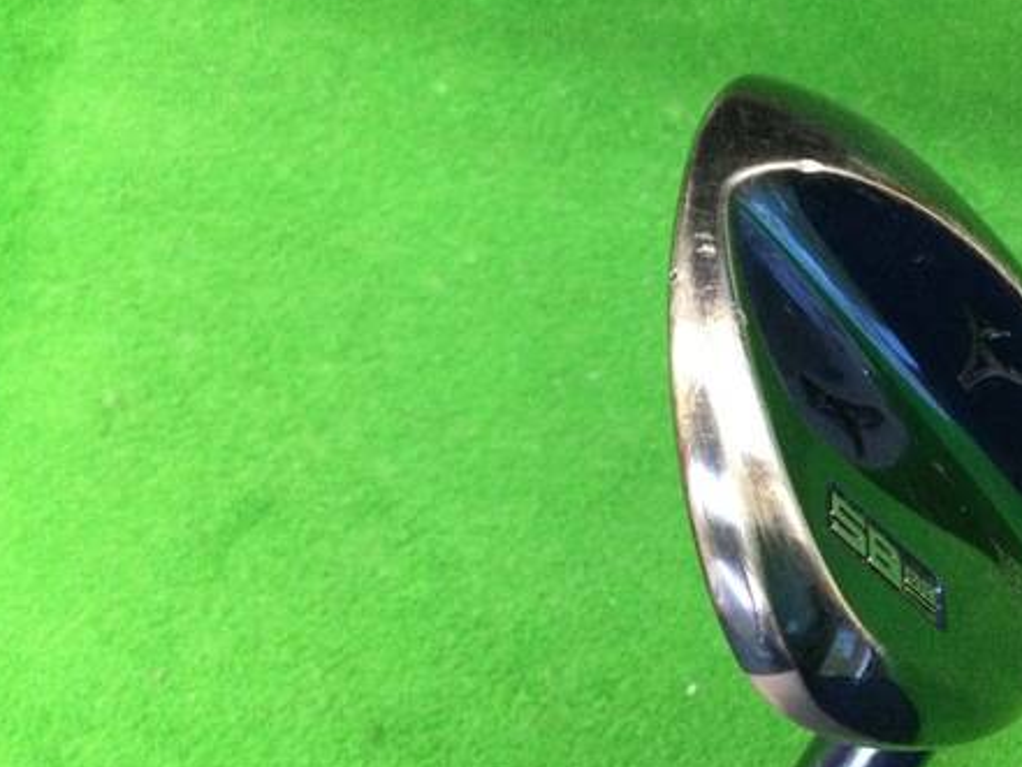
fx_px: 1329
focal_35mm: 45
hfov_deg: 41.3
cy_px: 297
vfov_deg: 32.1
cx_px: 714
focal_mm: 3.3
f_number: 2.4
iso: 250
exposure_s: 1/30
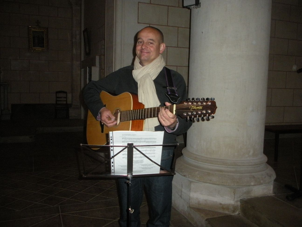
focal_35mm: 35
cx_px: 151
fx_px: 305
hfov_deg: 52.6
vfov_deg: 40.7
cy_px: 114
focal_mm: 6.3
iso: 400
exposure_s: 1/60
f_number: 3.5
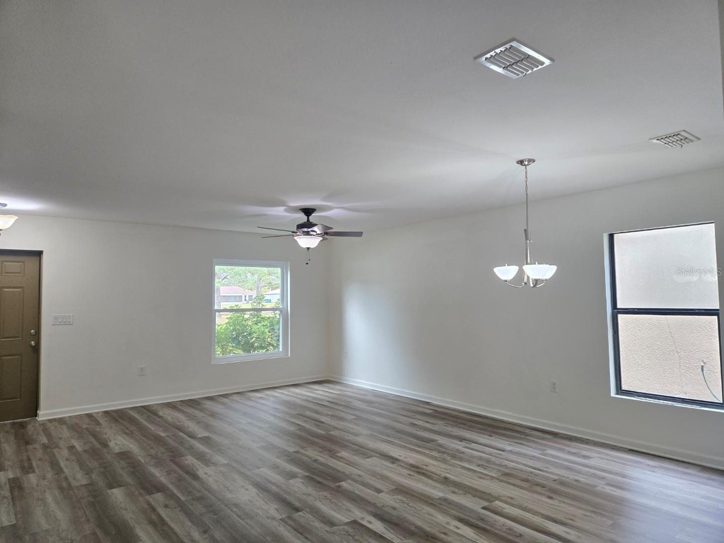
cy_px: 272
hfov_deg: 73.9
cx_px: 362
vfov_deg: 58.9
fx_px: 481
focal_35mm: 23
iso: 250
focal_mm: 5.4
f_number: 1.8
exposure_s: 1/120
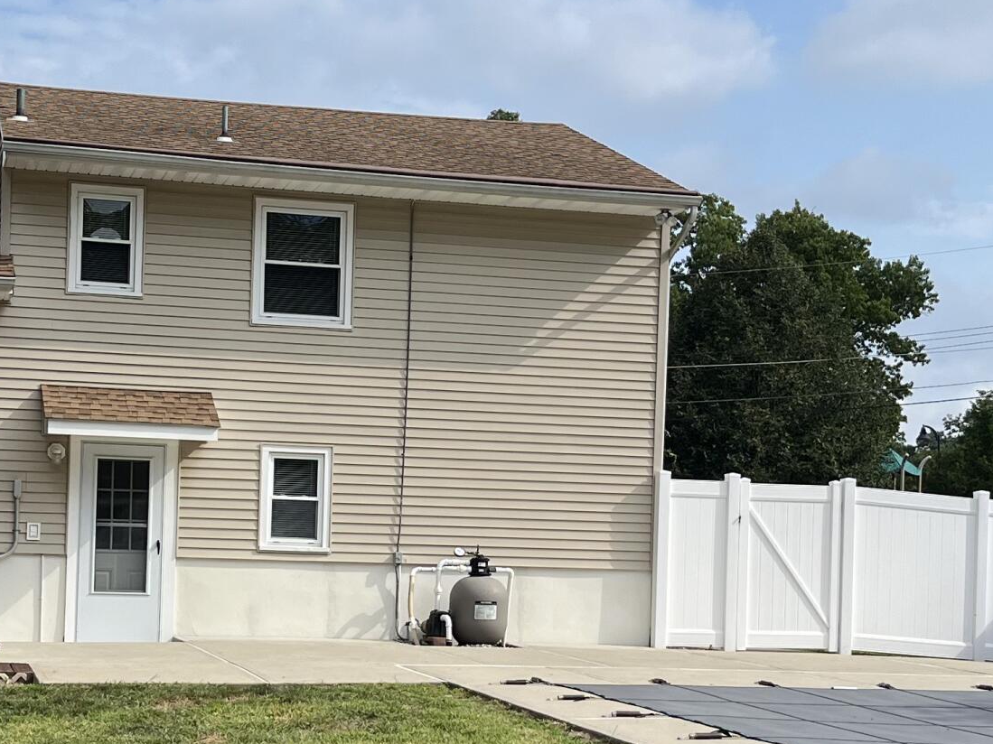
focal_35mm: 71
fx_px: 2036
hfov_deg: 27.4
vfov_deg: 20.6
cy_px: 543
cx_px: 448
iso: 50
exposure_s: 1/3623
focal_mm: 5.1
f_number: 1.6
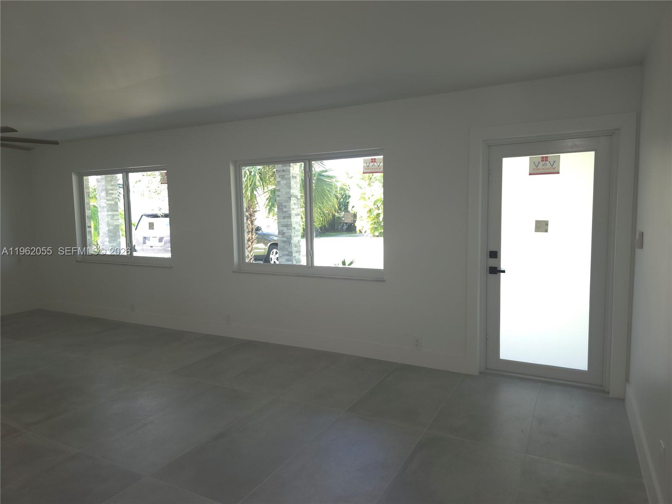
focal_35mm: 23
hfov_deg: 73.9
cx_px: 336
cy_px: 252
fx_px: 446
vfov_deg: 58.9
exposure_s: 1/60
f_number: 1.7
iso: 64
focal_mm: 6.3
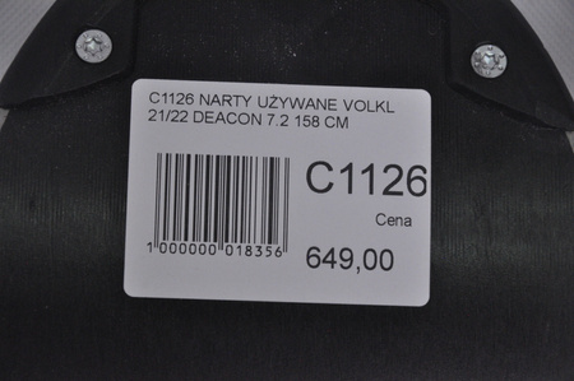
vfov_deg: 8.7
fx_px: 2508
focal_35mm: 158
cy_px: 190
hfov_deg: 13.1
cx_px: 287
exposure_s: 1/125
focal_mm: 105
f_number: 9.5
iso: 3200
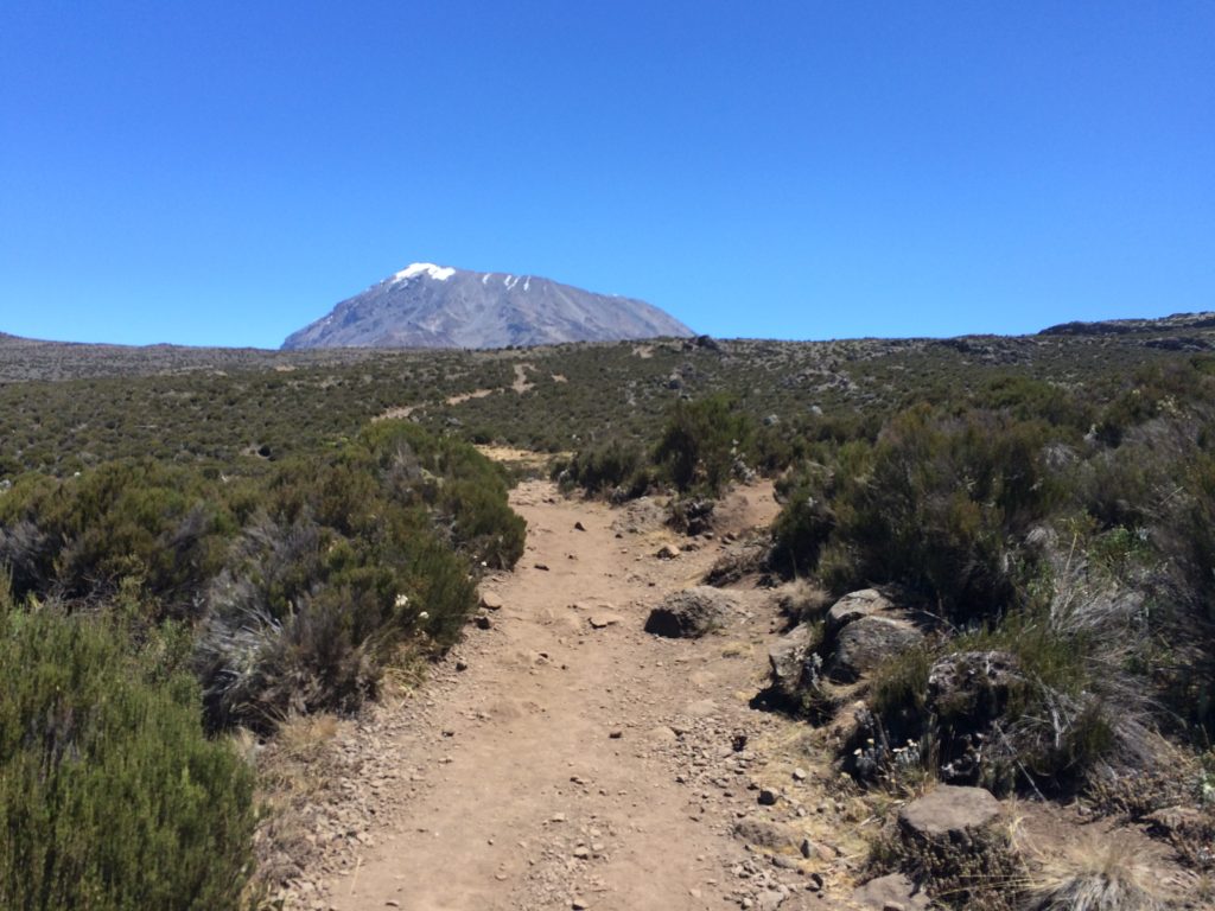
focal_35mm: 29
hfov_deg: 61.7
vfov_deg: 48.2
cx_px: 608
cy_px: 456
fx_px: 1018
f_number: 2.2
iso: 32
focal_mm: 4.15
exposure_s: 1/1282
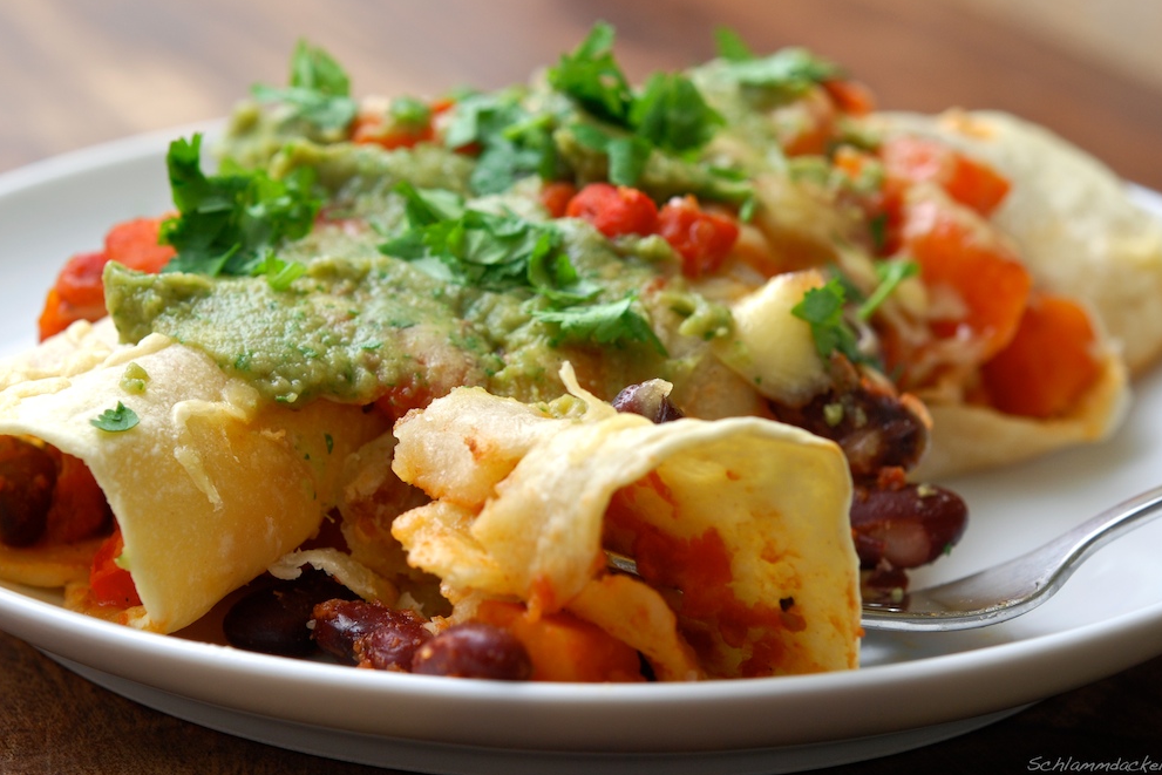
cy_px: 385
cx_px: 584
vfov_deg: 14.7
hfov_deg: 21.9
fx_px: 3002
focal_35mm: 93
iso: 200
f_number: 7.1
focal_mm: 60
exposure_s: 1/60
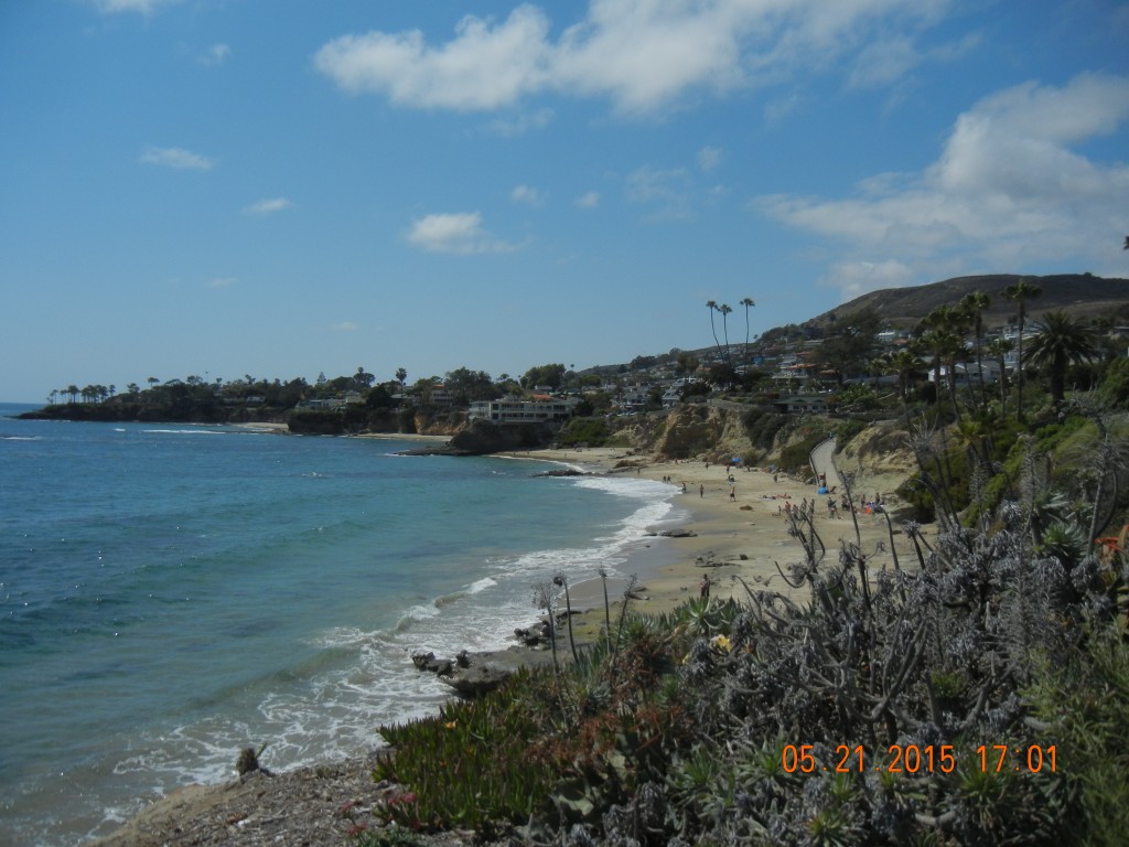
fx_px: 978
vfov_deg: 46.8
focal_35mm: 30
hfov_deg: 60.0
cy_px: 424
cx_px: 564
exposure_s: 1/1116
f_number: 7
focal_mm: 5.4
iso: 160
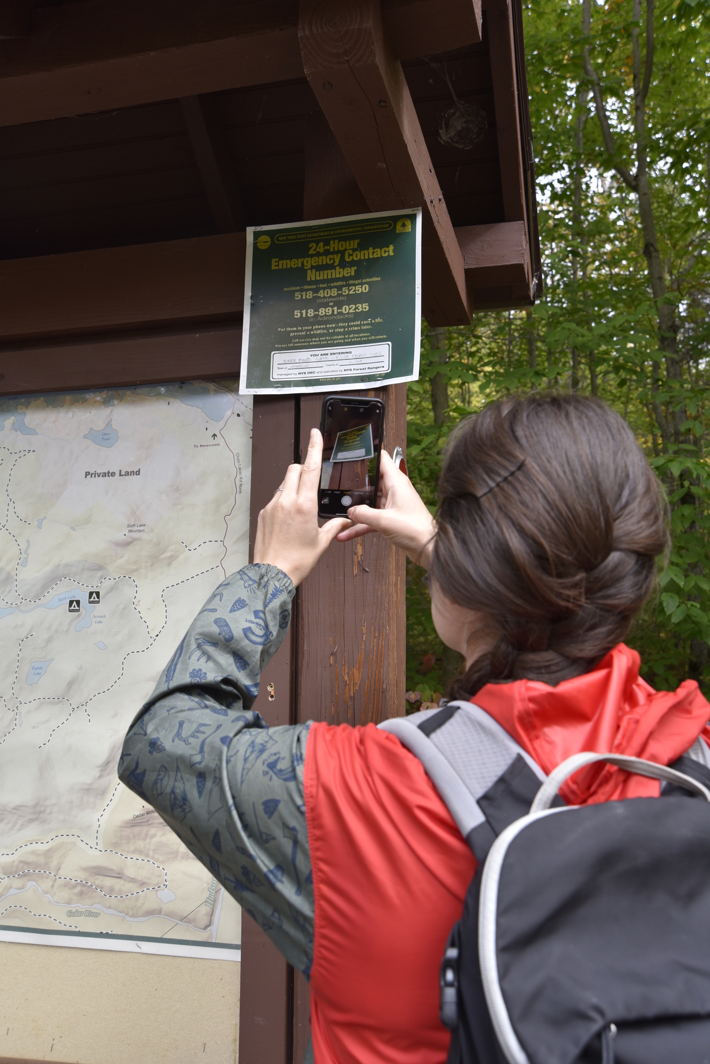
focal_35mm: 32
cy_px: 532
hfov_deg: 41.1
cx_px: 355
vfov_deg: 58.7
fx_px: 946
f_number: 8
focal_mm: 32
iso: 360
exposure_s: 1/250
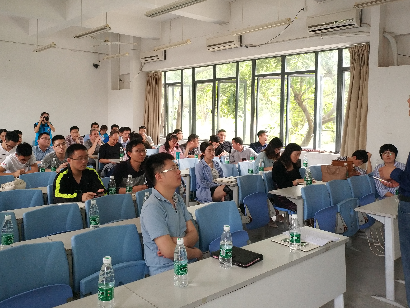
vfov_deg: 37.6
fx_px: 450
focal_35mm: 38
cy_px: 132
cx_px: 180
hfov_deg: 48.9
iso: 293
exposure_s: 1/25
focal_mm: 4.5
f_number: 2
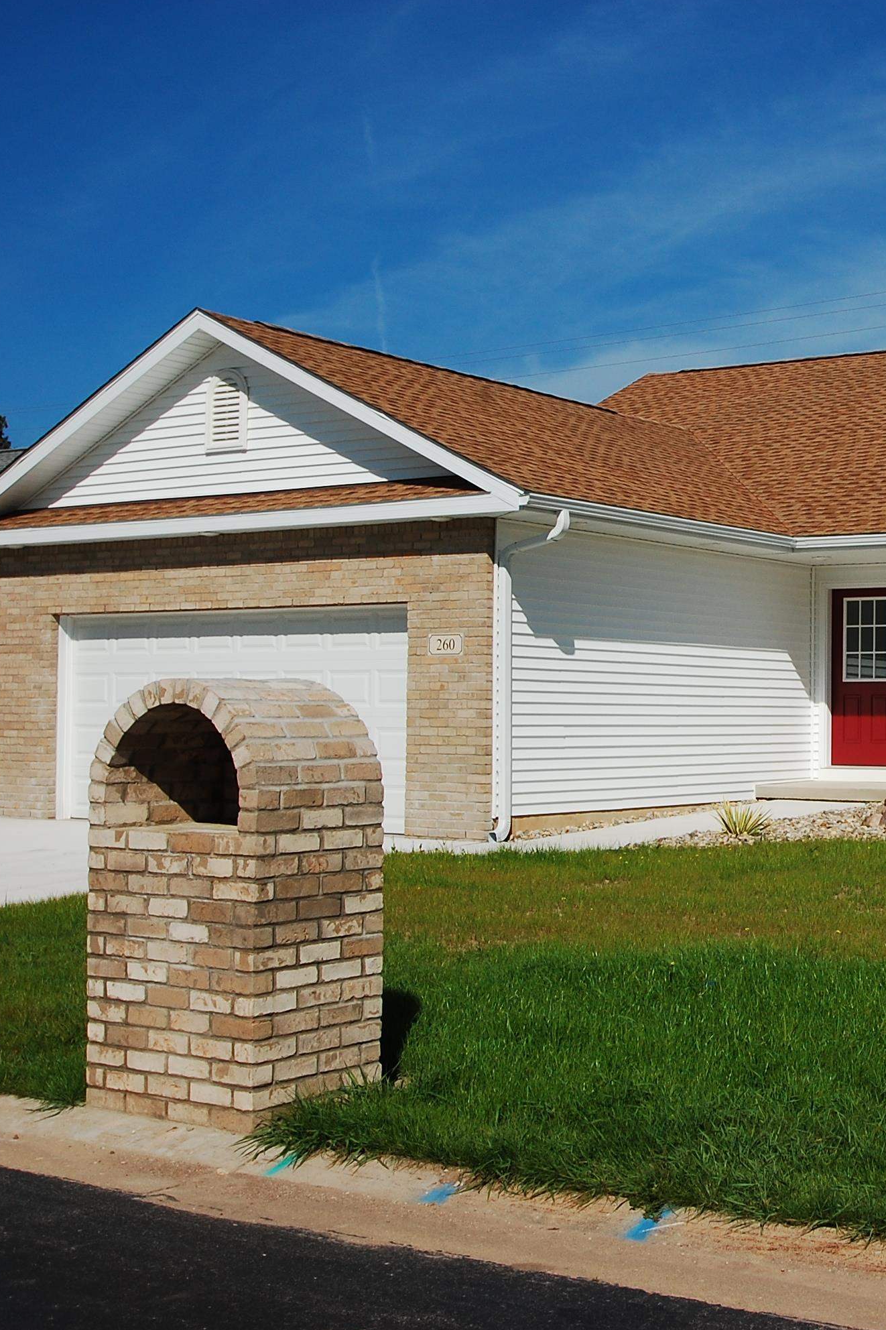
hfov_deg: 25.8
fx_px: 1846
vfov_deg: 39.6
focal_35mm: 50
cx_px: 848
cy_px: 664
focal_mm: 22
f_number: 11
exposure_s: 1/500
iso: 200
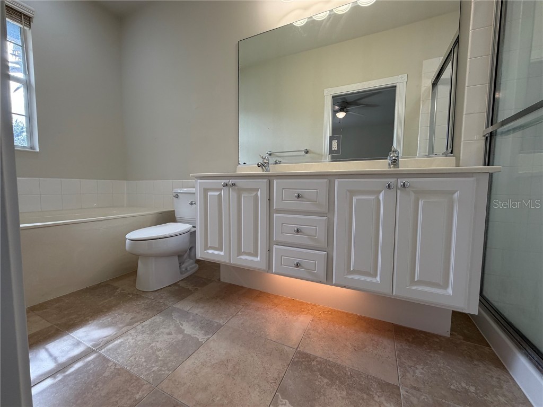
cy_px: 204
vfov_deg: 85.7
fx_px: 220
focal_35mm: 14
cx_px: 272
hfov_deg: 102.1
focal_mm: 2.22
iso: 100
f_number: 2.2
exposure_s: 1/120
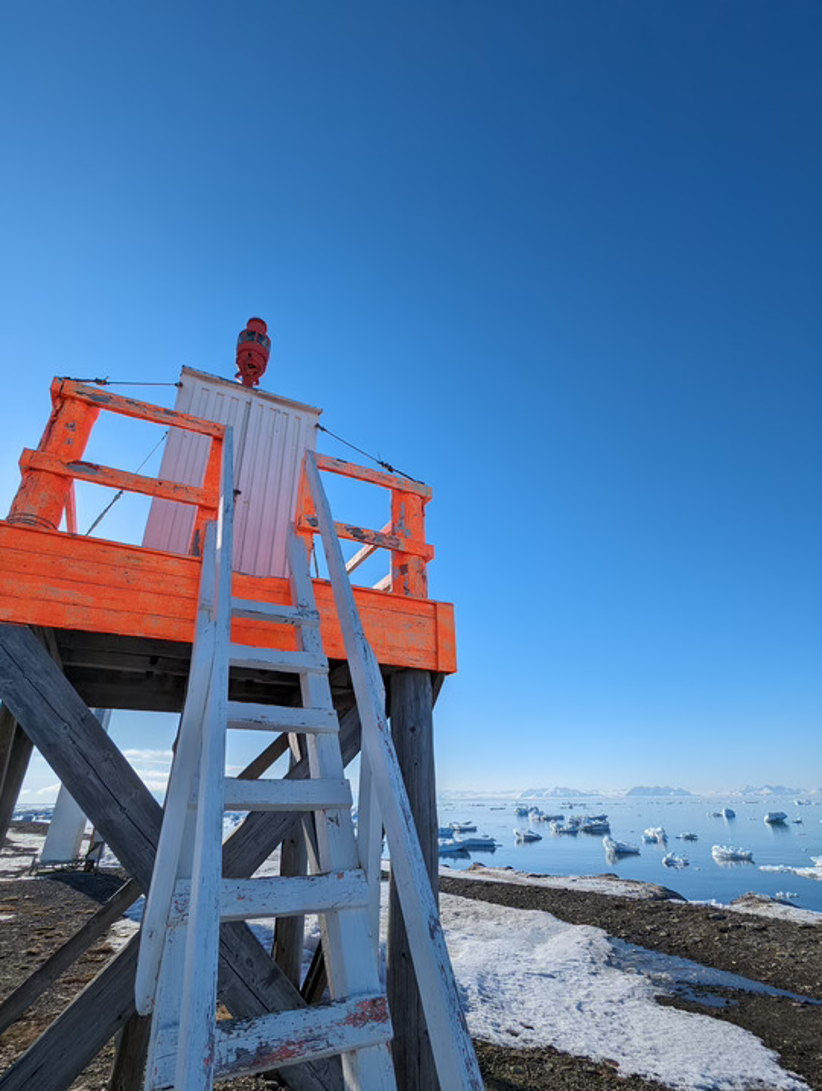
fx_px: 505
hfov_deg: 78.3
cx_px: 411
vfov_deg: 94.4
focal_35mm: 16
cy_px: 546
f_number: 2.2
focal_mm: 2.35
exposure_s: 1/3717
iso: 49
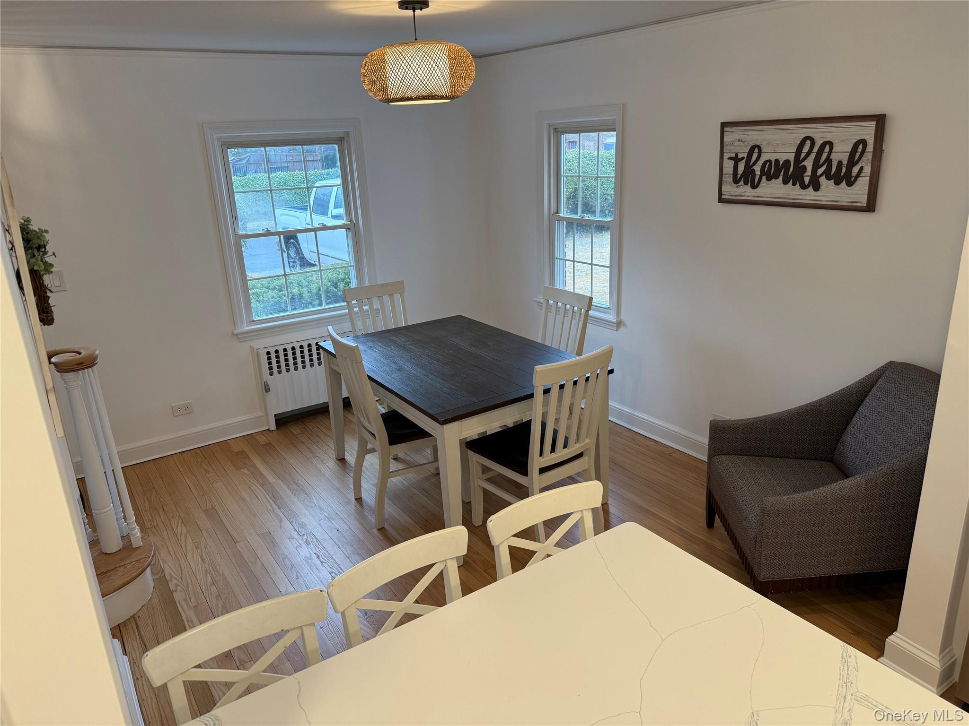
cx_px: 484
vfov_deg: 56.8
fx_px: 672
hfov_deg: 71.6
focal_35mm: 24
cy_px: 363
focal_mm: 6.76
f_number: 1.78
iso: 125
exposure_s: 1/120
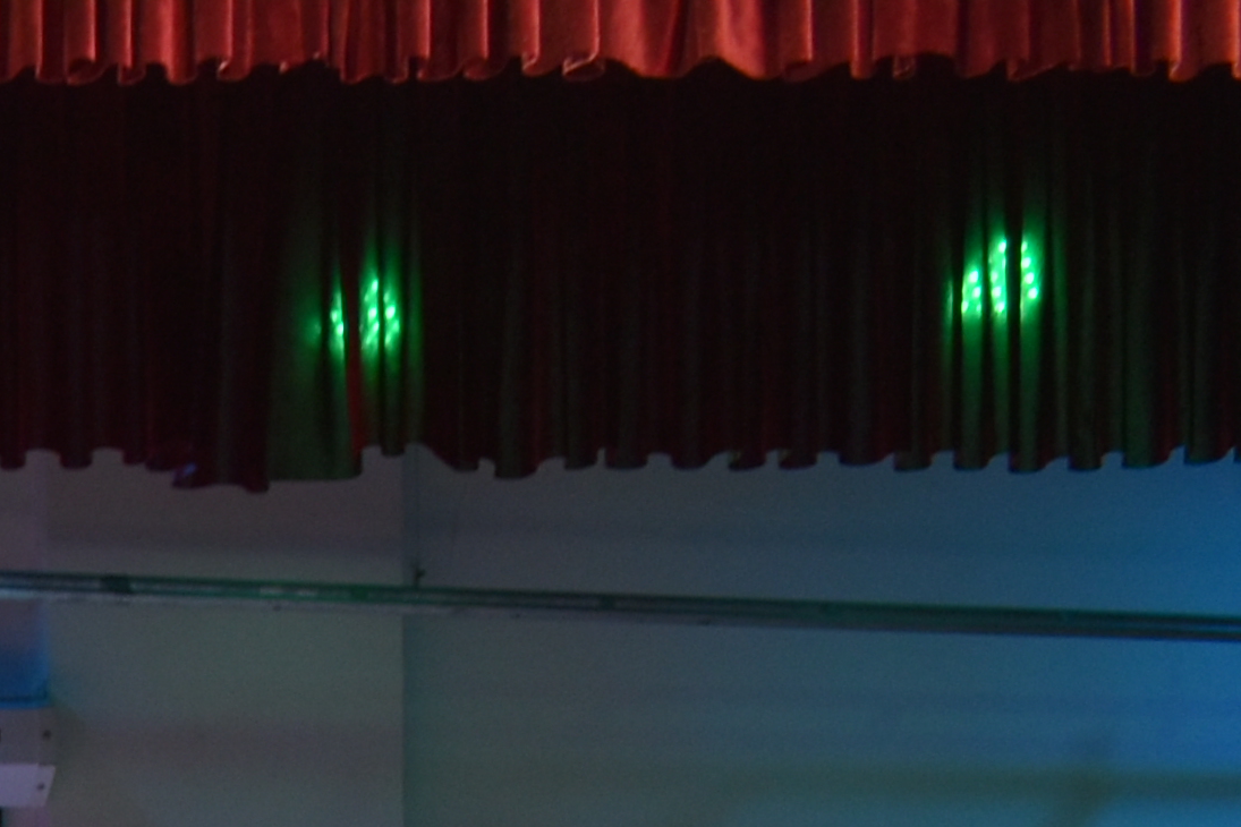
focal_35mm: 148
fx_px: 5101
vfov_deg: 8.2
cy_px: 2256
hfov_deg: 11.9
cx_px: -1473
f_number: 4.5
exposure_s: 1/100
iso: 400
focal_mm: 18
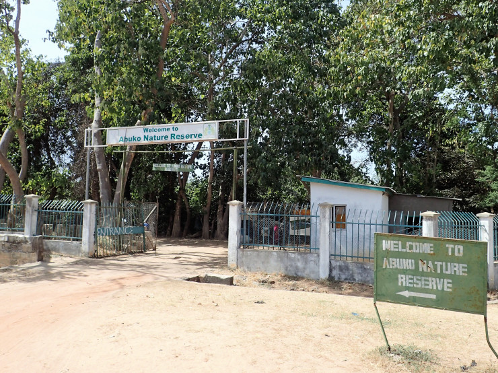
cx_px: 249
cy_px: 186
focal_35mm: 25
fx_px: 359
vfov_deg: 54.8
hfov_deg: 69.4
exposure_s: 1/125
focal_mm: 4.5
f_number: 8
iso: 100
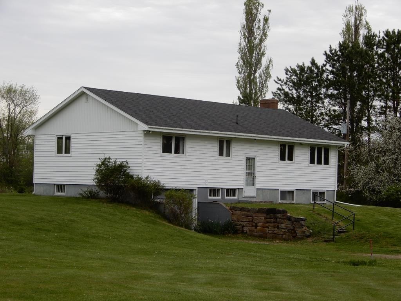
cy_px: 150
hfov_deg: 25.3
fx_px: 892
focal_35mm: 77
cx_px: 200
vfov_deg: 19.1
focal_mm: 13.7
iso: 80
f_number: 4.5
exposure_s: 1/80
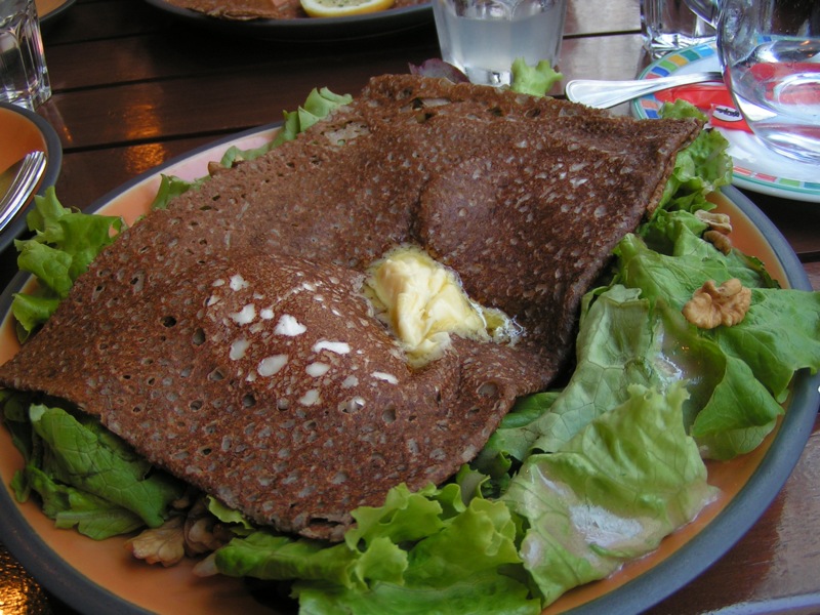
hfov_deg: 49.0
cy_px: 308
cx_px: 410
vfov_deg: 37.7
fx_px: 900
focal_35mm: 38
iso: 50
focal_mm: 5.8
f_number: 2.8
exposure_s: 1/100
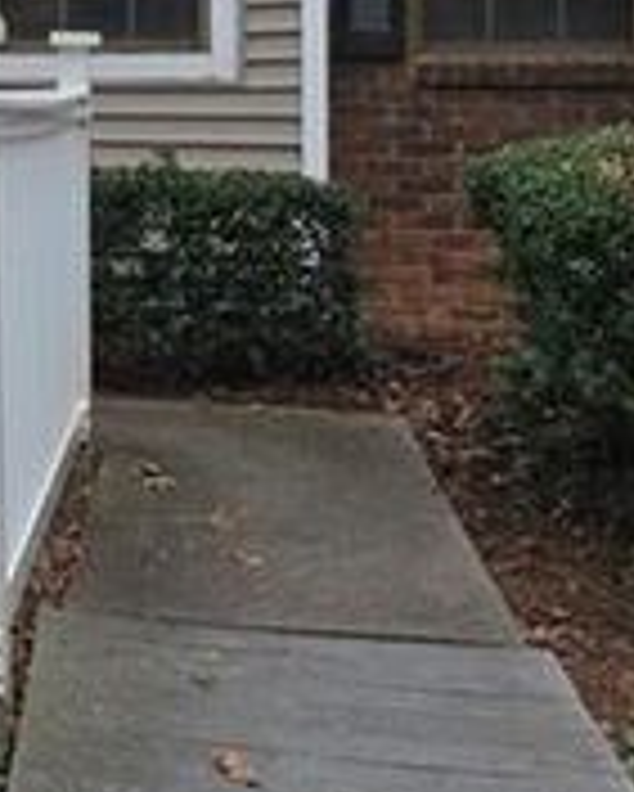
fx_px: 1992
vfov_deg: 21.9
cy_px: 56
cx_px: -427
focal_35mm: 85
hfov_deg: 15.9
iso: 500
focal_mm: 6.25
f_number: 1.7
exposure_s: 1/120
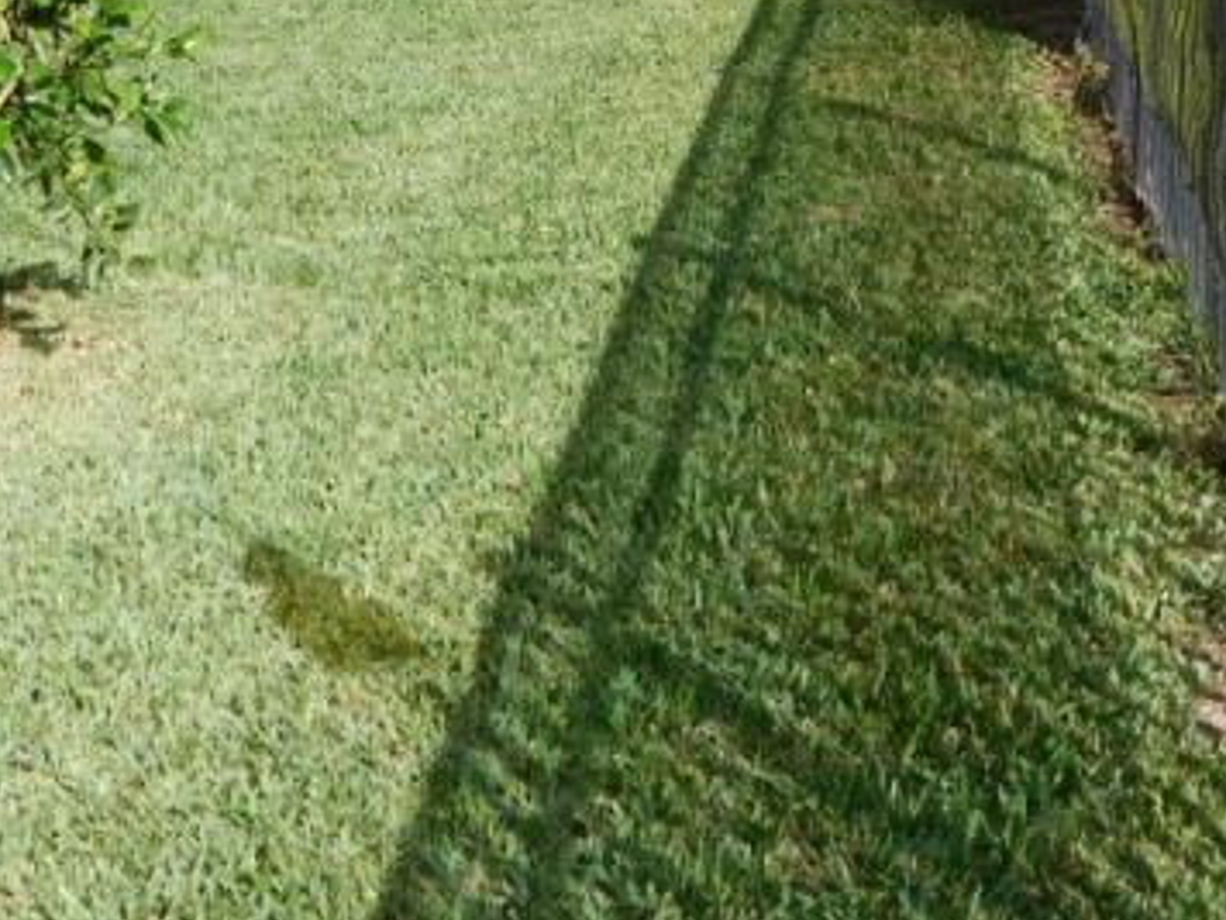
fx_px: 2550
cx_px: 530
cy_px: 65
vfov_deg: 20.0
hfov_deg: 27.0
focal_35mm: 72
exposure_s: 1/800
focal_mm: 4.5
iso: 125
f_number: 3.4
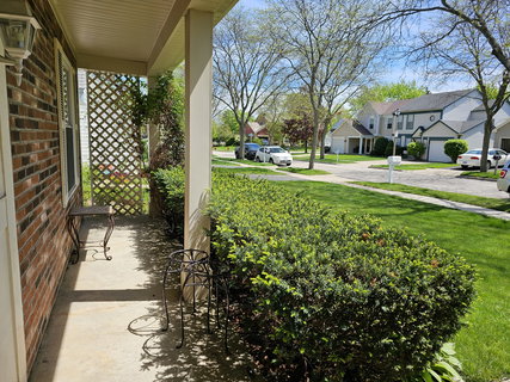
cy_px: 191
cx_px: 255
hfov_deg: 73.9
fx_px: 339
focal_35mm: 23
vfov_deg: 58.9
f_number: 1.7
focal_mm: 6.3
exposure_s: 1/574
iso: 10
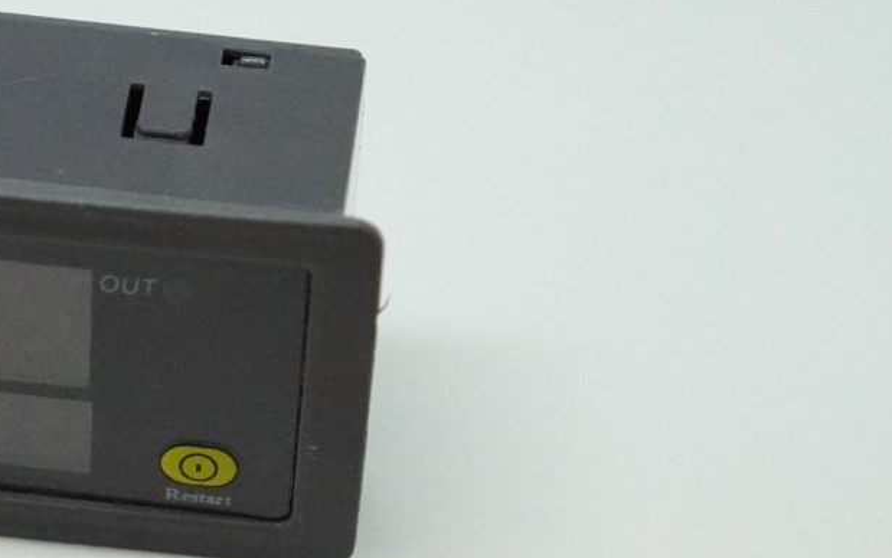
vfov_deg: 8.4
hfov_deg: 13.3
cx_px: 42
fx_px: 3780
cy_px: 397
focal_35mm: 155
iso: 6400
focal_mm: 35
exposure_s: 1/4000
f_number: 2.8
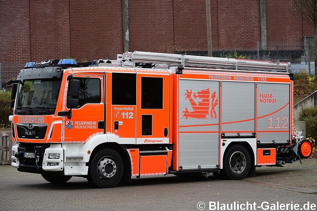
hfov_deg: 23.9
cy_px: 106
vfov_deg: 16.1
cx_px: 158
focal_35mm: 85
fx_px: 748
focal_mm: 85
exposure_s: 1/100
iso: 400
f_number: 5
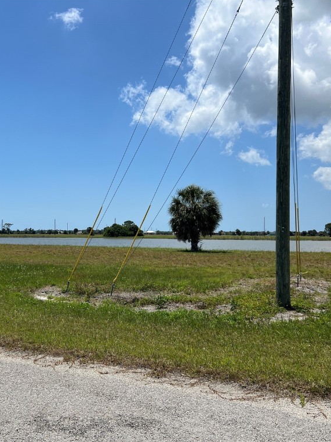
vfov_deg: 52.6
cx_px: 117
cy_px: 221
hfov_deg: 40.3
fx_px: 446
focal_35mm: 35
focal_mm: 5.7
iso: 50
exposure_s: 1/8000
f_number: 1.5
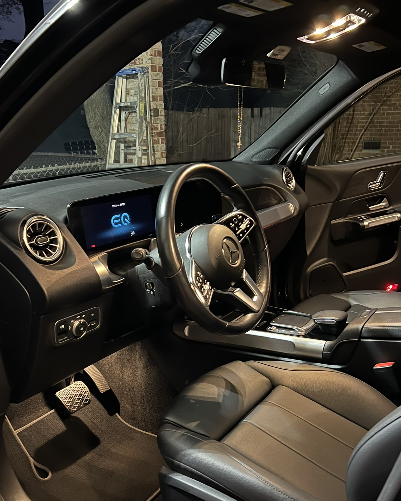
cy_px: 314
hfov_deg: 42.2
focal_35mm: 35
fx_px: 519
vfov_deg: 51.0
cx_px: 187
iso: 1250
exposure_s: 1/15
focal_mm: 5.7
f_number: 1.5
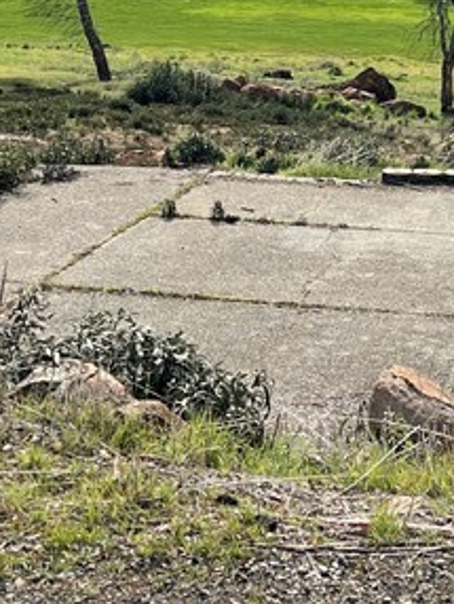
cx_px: 395
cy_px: 63
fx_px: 1624
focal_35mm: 93
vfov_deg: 20.6
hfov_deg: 15.8
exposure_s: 1/5076
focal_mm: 5.7
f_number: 1.5
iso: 50
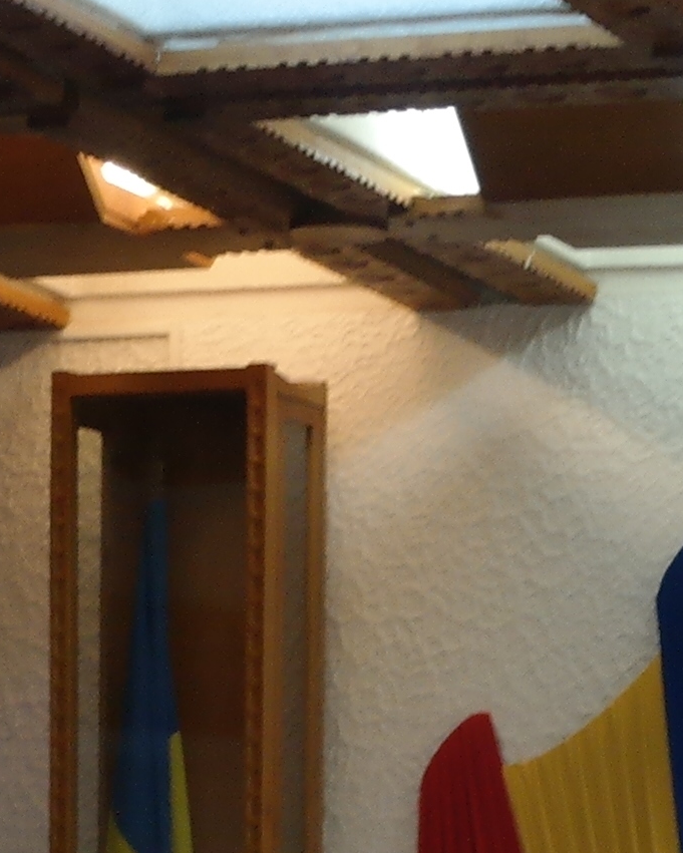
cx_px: 451
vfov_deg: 10.0
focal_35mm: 181
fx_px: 4573
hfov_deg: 8.5
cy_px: 1566
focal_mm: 20
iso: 800
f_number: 3.5
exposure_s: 1/40
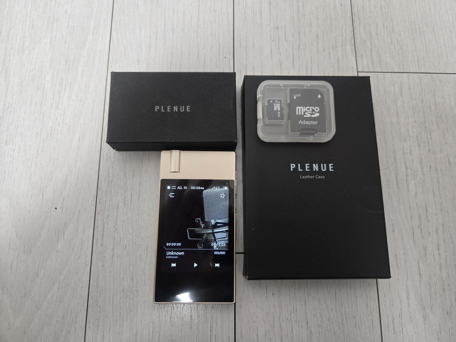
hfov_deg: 73.9
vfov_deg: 58.9
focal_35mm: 23
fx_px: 303
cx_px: 228
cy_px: 171
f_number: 1.8
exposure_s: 1/120
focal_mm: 5.4
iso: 500
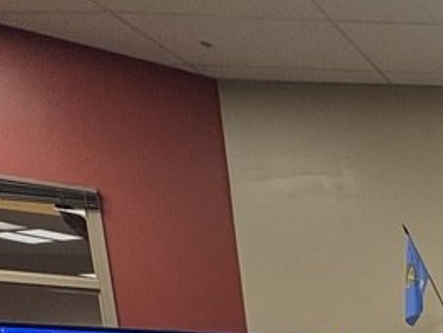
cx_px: 731
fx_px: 691
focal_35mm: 54
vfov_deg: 21.3
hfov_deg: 24.0
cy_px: 539
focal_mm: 2.22
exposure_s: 1/60
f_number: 2.2
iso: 200
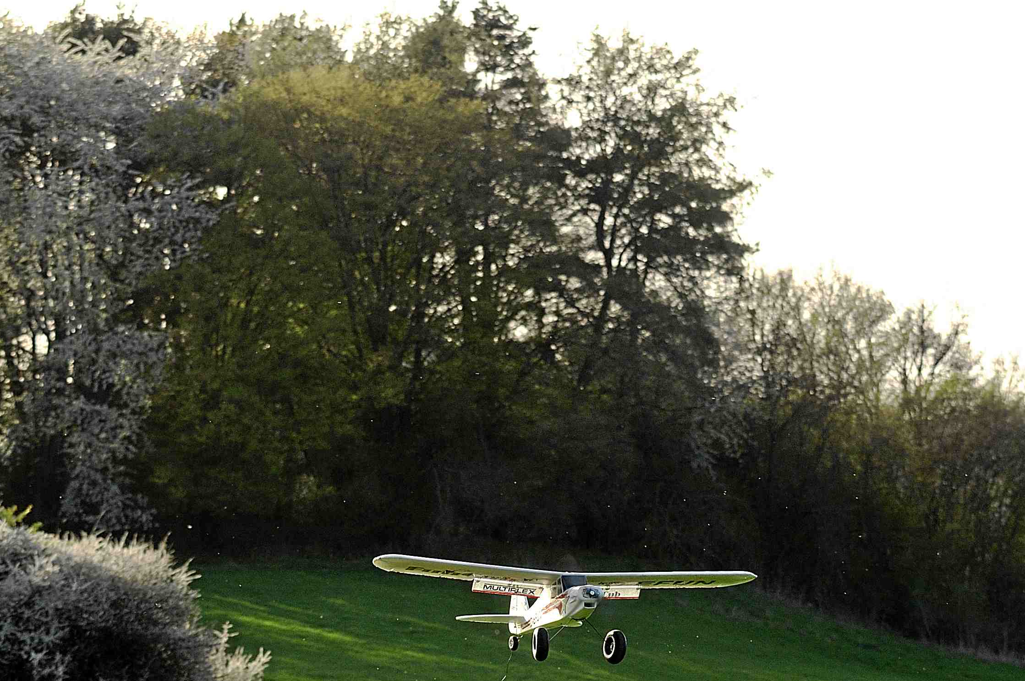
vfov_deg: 5.9
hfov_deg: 9.0
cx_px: 565
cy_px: 651
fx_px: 6541
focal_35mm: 230
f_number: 5.6
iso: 200
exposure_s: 1/640
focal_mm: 80
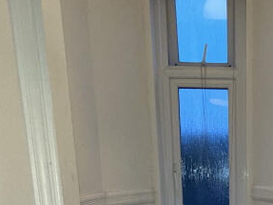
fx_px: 394
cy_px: 266
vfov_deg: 25.2
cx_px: 262
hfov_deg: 35.2
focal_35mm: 50
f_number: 2.2
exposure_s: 1/100
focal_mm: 2.22
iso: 100
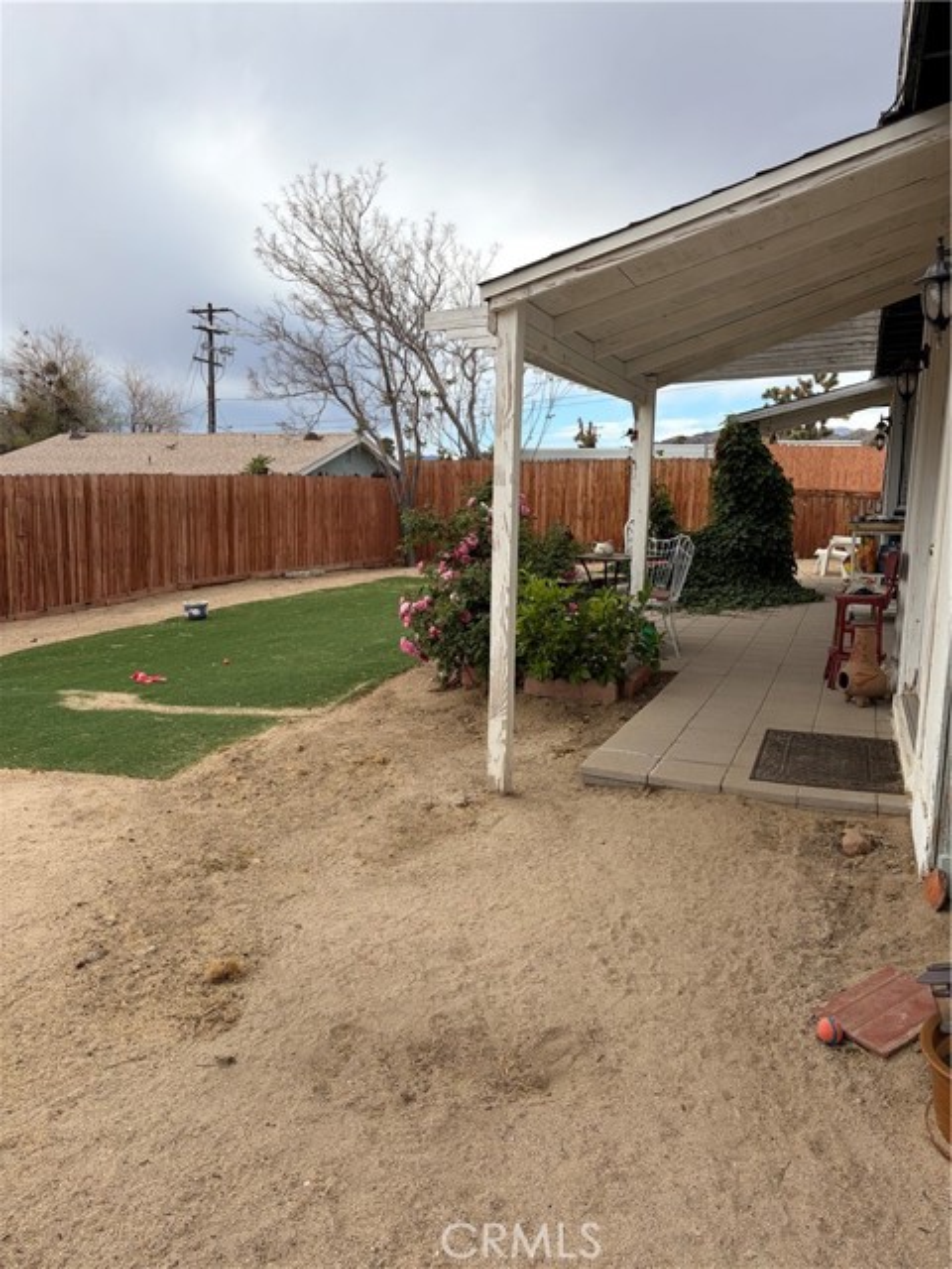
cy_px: 634
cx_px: 476
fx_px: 953
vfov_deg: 67.3
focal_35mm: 26
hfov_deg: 53.1
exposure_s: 1/3279
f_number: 1.6
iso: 50
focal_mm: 5.96
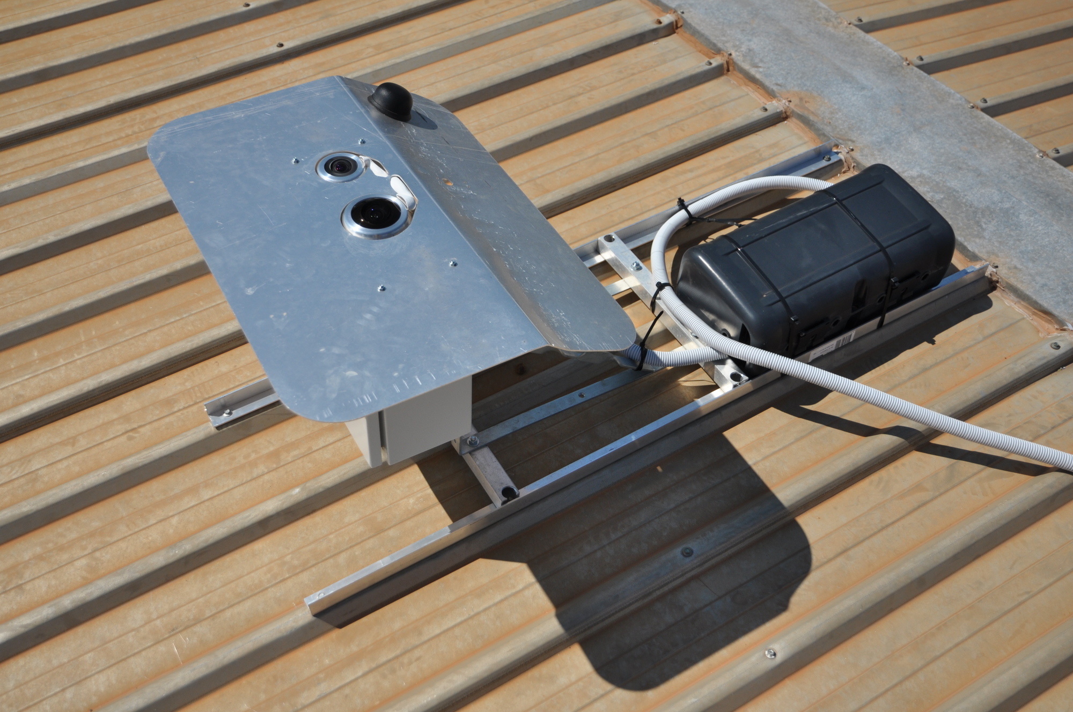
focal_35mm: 38
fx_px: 1116
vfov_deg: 35.4
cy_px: 356
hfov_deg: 51.3
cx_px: 536
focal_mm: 25
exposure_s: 1/1000
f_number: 4.5
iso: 200
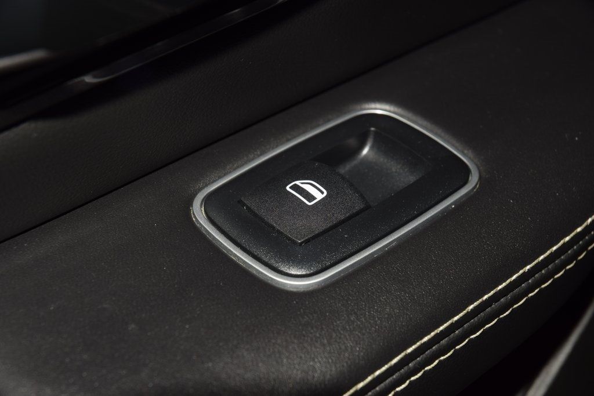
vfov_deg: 13.0
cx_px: 297
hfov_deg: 19.5
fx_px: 1733
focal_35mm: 105
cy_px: 198
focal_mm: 70
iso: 100
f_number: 8
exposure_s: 1/125
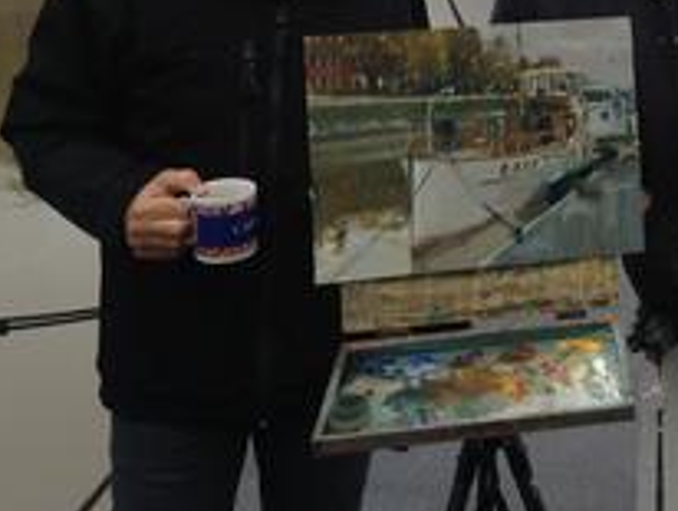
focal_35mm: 72
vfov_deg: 19.7
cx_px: 727
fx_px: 1412
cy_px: -40
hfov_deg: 25.3
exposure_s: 1/384
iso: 50
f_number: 2.4
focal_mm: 4.12
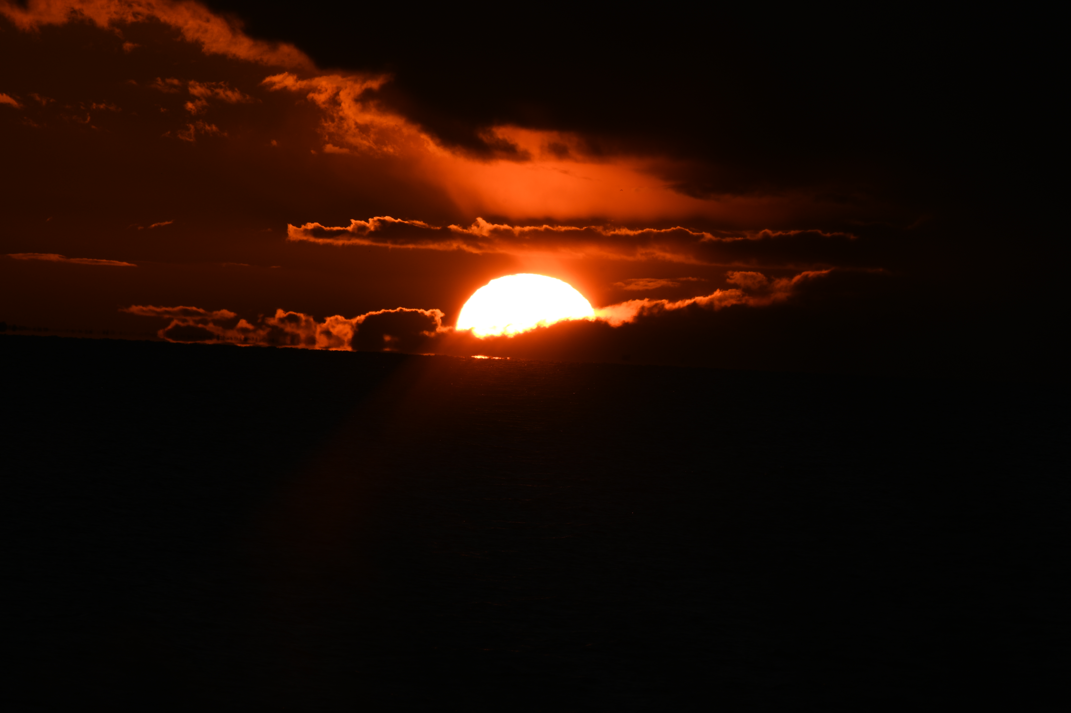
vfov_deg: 2.7
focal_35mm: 500
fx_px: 14865
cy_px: 356
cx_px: 536
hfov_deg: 4.1
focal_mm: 500
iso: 100
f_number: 16
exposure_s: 1/1000
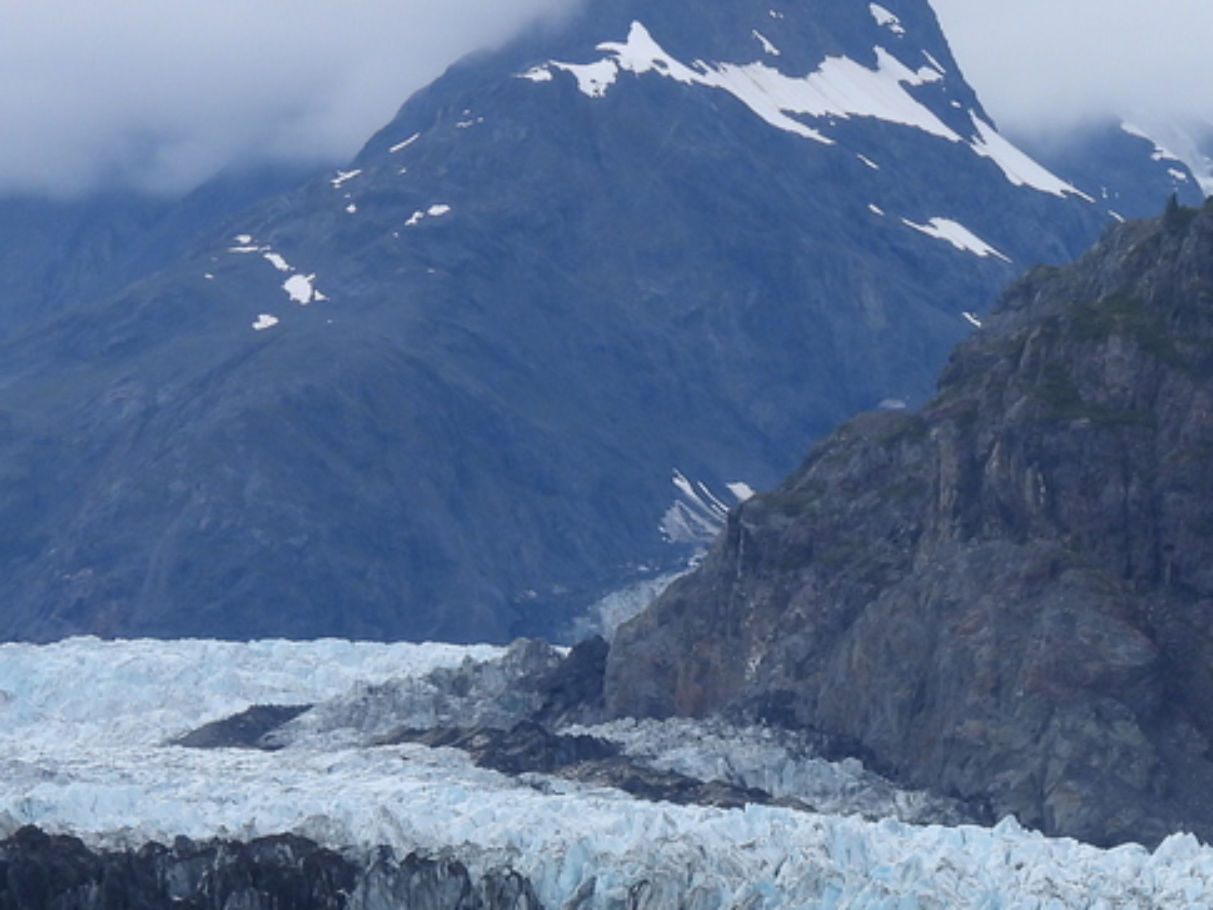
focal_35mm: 277
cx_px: 1103
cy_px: 855
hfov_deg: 7.1
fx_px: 9709
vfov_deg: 5.4
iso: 100
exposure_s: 1/800
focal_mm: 18.7
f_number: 4
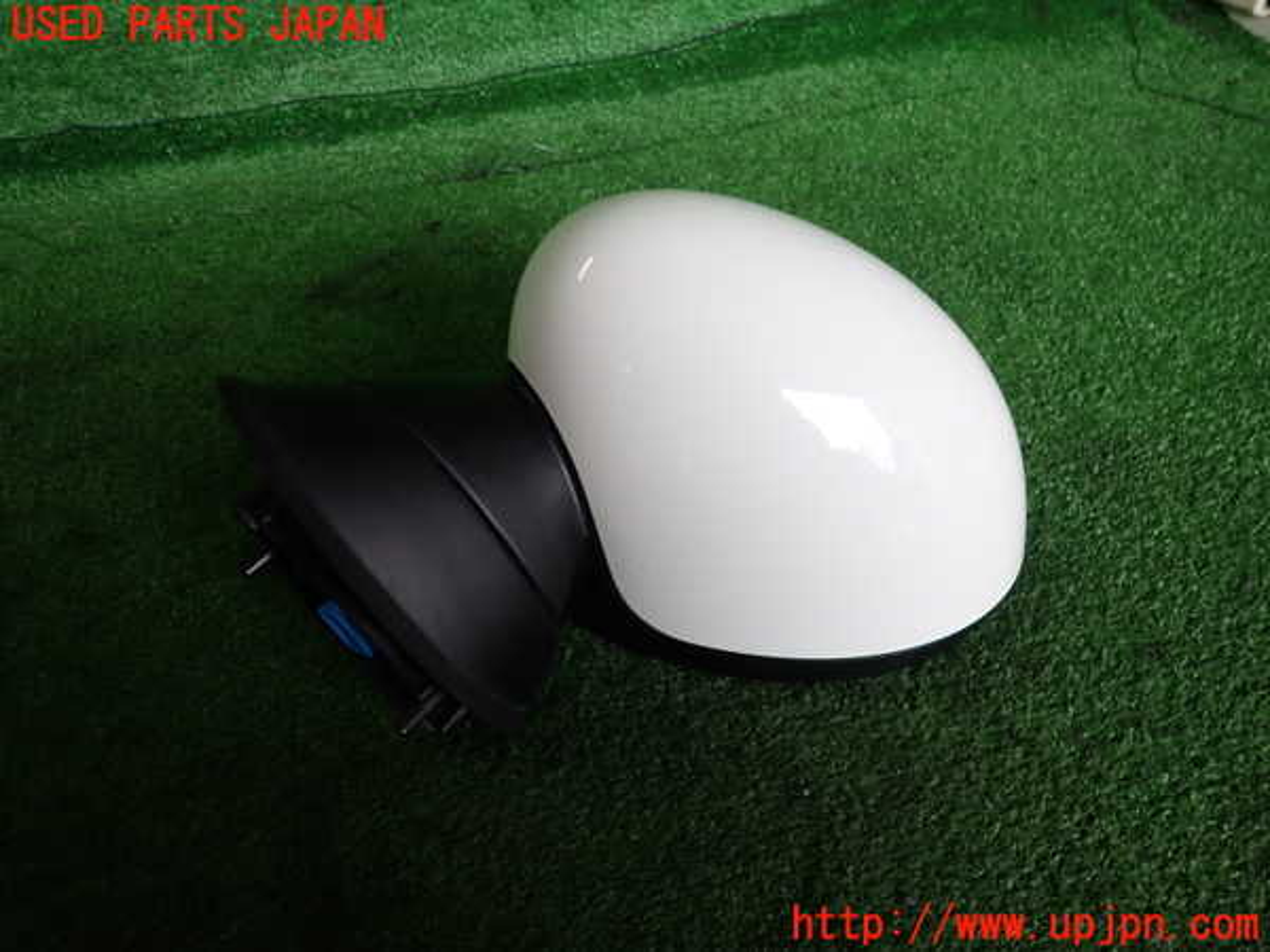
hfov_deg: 69.4
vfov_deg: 54.9
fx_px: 917
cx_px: 635
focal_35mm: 25
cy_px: 476
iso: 100
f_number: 2
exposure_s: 1/80
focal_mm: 4.5
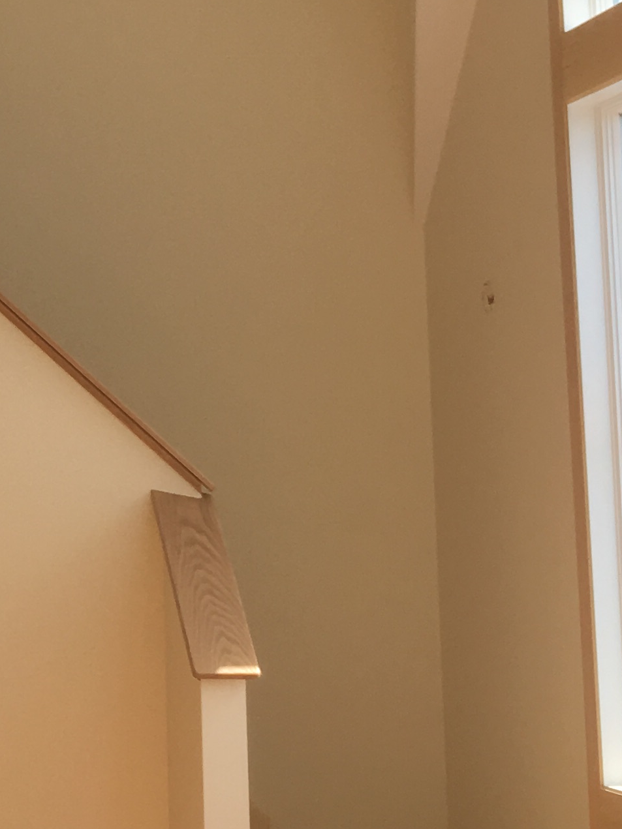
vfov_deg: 21.0
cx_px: -226
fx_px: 2205
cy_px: 140
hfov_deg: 15.2
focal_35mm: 92
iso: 25
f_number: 2.2
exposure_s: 1/297
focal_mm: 4.15
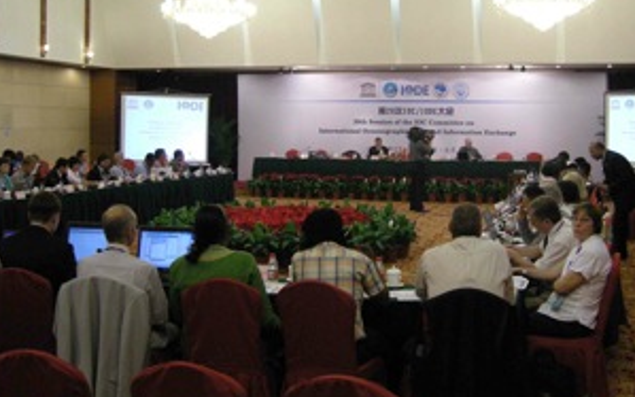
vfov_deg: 25.3
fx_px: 883
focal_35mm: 51
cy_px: 168
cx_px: 384
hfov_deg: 39.4
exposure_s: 1/44
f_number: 2.7
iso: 400
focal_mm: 7.5
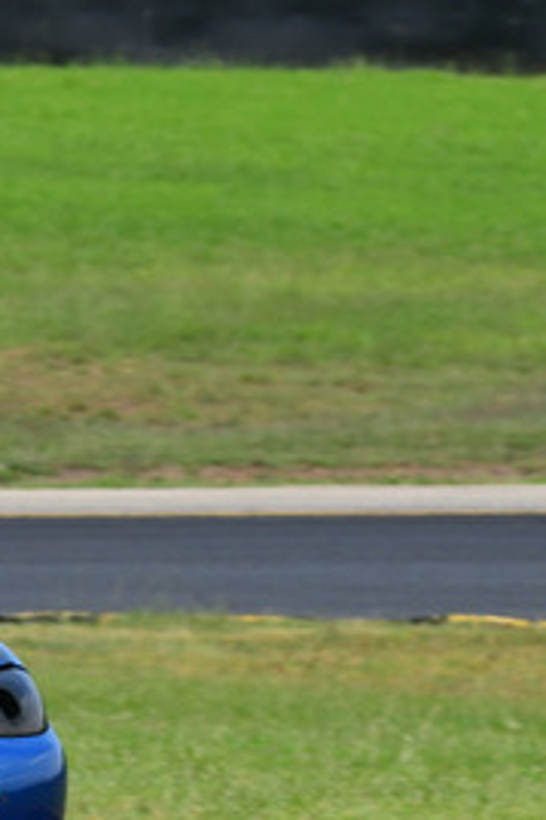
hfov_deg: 1.5
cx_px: -503
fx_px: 20363
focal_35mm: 894
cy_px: 509
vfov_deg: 2.3
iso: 640
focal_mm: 200
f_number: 11
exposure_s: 1/640
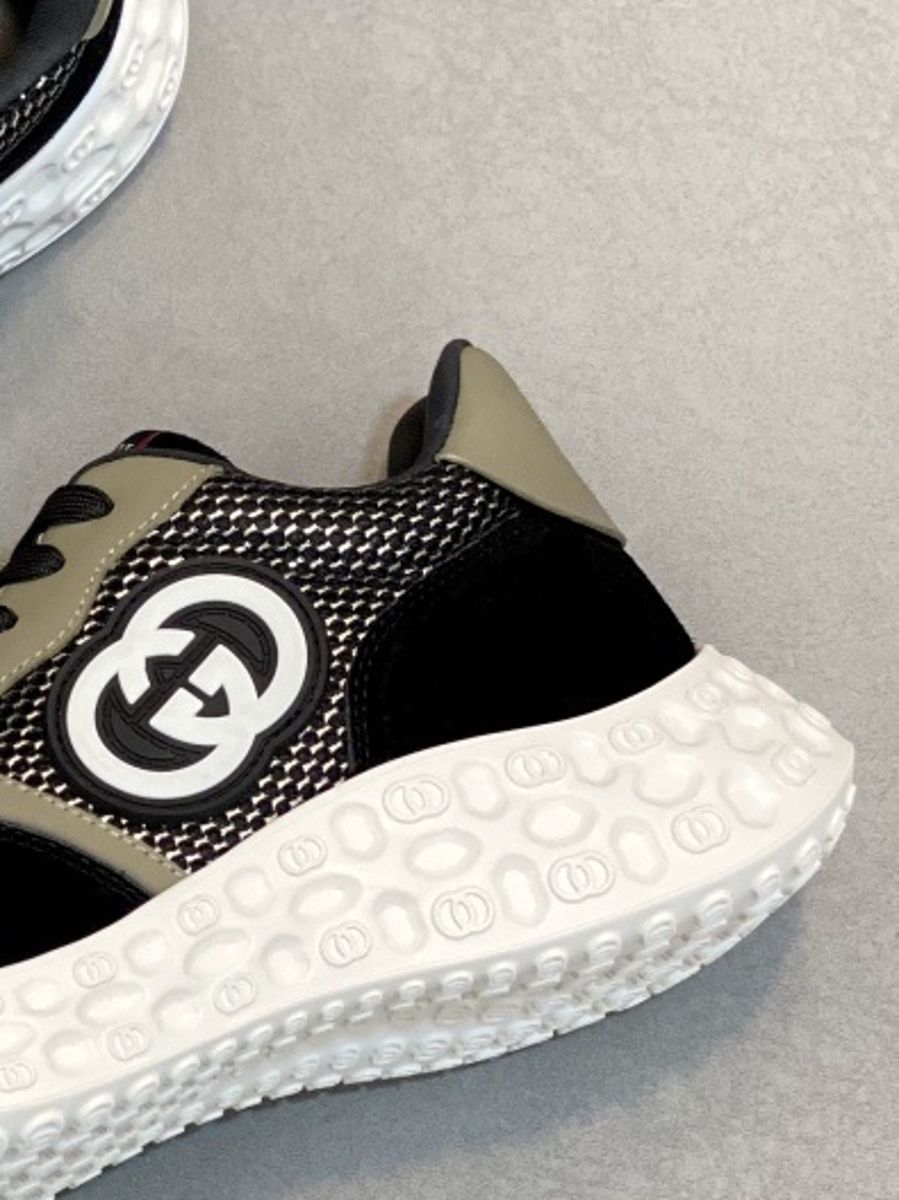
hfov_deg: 10.2
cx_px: -259
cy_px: 426
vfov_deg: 13.9
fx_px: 4919
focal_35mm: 142
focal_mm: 6
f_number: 2
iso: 160
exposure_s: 1/100
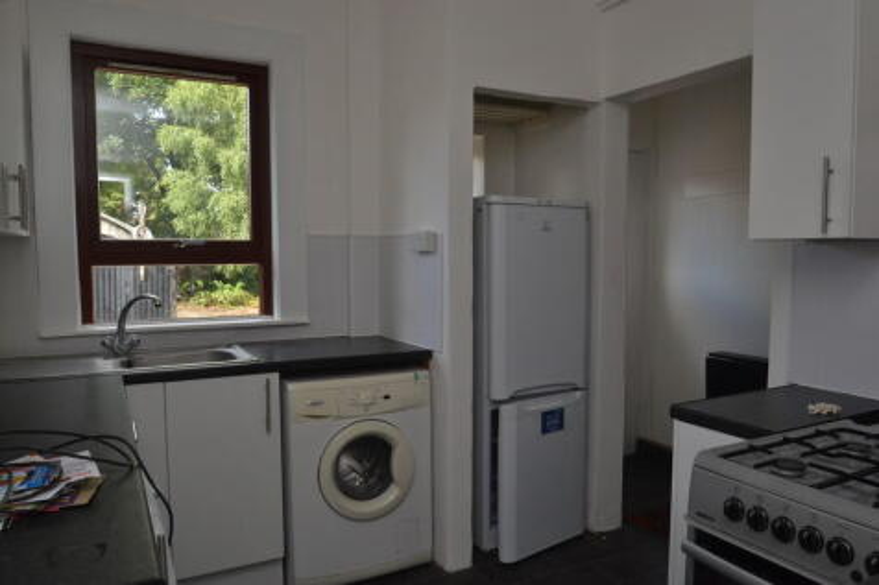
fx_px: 622
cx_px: 440
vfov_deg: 50.4
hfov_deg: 70.5
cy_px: 292
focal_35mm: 26
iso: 400
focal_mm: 17
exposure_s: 1/80
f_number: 8
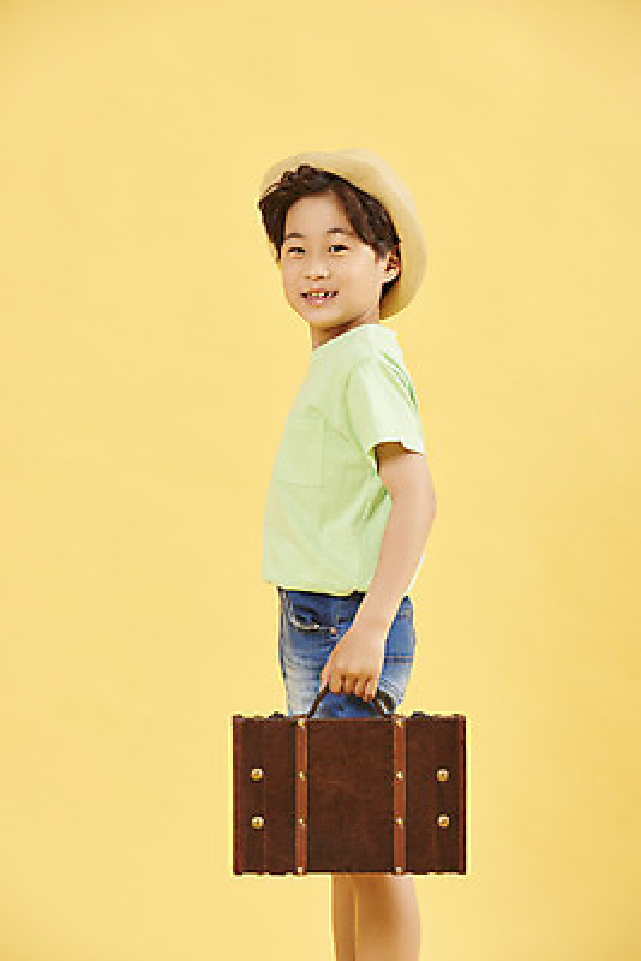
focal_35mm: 145
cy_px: 480
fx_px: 3869
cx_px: 320
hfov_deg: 9.5
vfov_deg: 14.1
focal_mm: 145
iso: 125
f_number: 8
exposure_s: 1/125
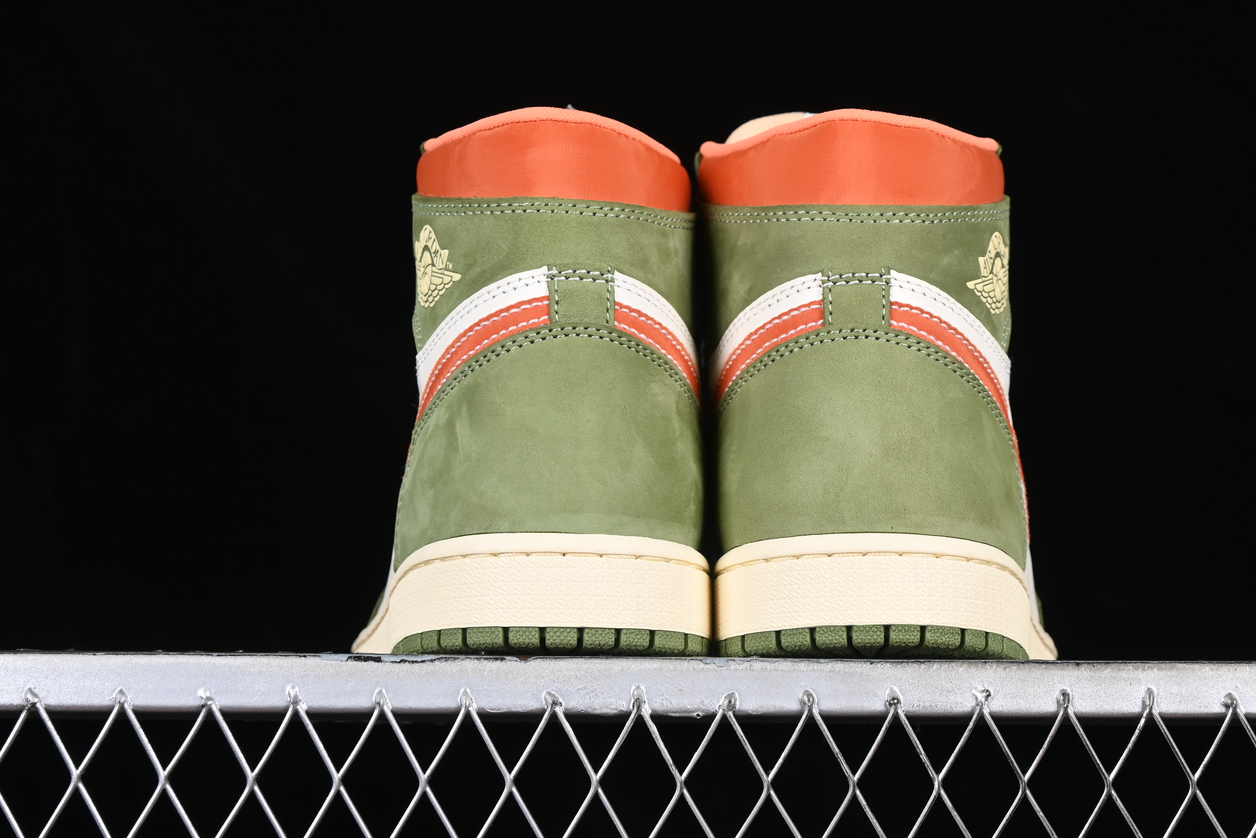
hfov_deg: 23.1
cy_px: 359
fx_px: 3070
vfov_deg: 15.5
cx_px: 728
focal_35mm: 88
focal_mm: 50
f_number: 7.1
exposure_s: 1/80
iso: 160
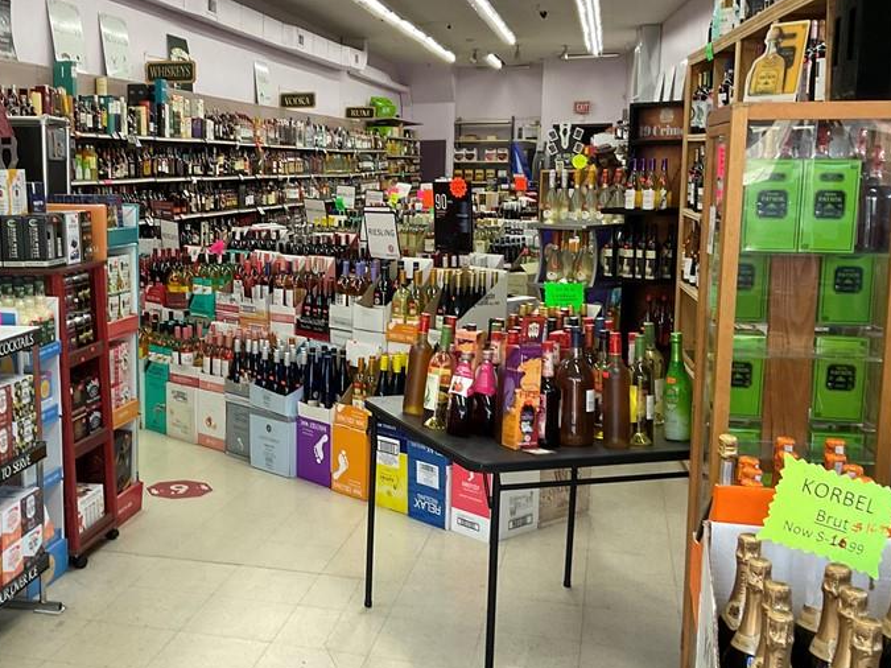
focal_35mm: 44
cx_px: 286
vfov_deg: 32.9
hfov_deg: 42.3
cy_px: 338
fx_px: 1132
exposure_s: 1/60
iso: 80
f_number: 1.8
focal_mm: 3
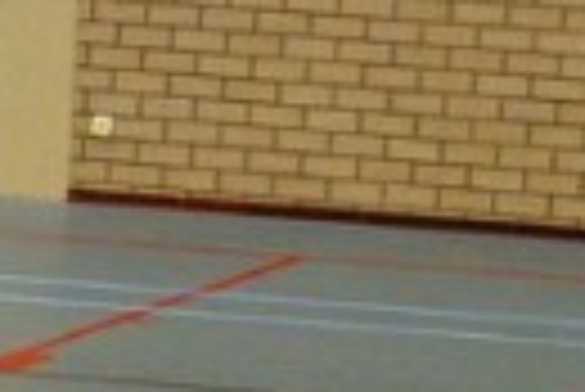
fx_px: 5190
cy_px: 644
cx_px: -706
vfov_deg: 4.3
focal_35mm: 319
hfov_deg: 6.2
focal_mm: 35
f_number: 4.5
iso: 800
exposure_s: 1/100
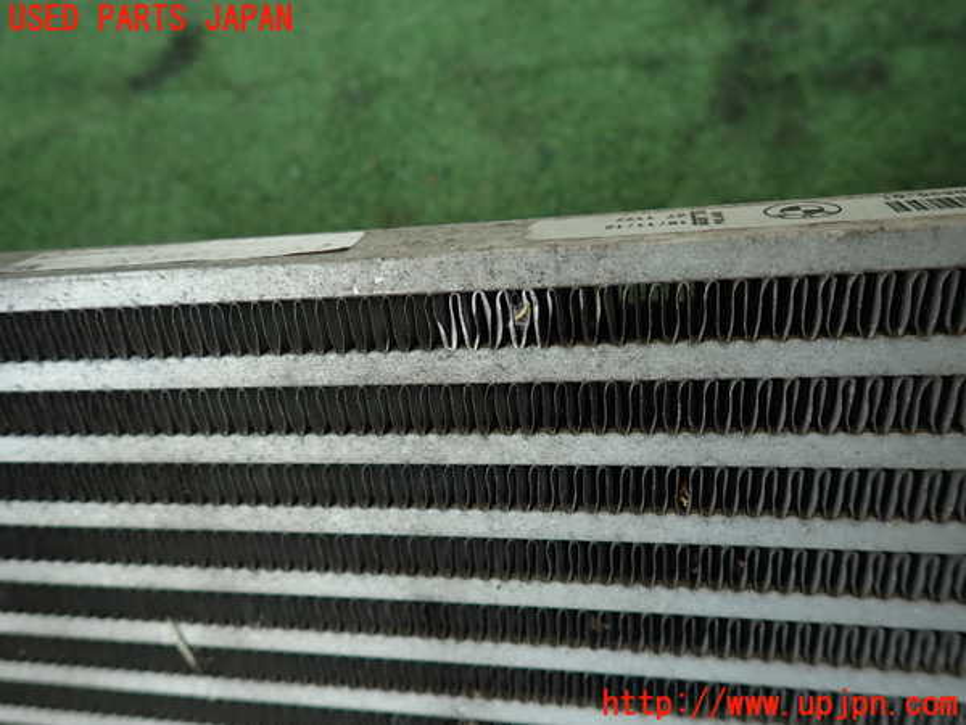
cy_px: 362
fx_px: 698
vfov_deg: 54.9
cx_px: 483
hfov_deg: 69.4
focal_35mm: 25
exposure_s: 1/80
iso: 100
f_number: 2
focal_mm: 4.5
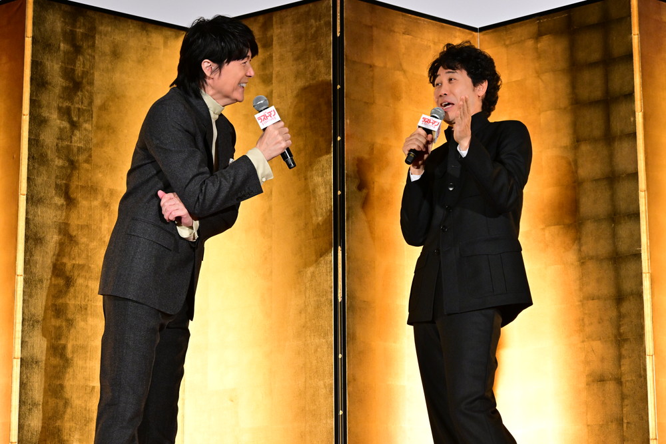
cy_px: 222
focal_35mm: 84
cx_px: 333
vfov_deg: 16.3
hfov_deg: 24.2
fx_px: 1554
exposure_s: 1/200
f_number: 6.3
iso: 4000
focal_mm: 84
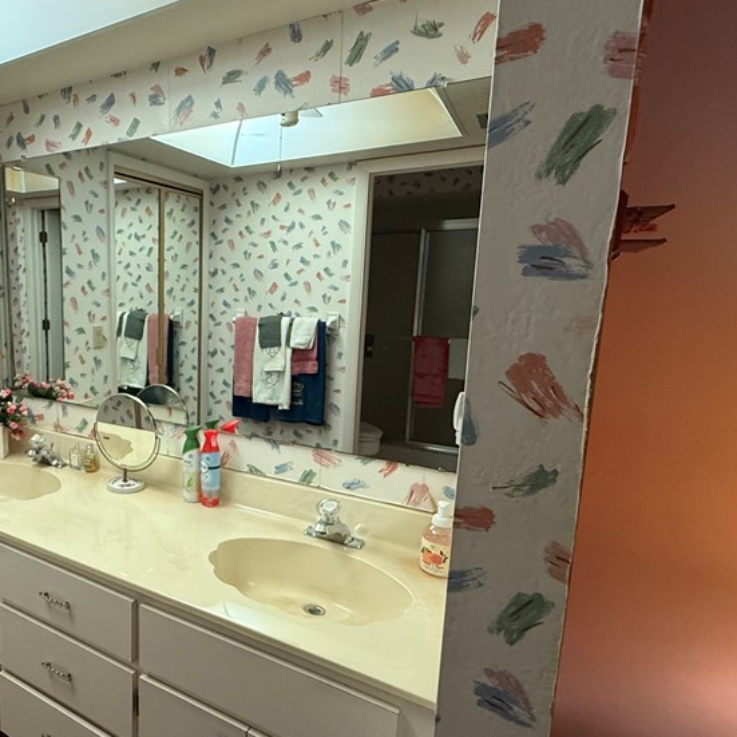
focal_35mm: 23
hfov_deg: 62.8
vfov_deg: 67.3
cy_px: 369
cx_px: 173
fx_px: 554
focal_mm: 2.22
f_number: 2.2
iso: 250
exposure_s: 1/60
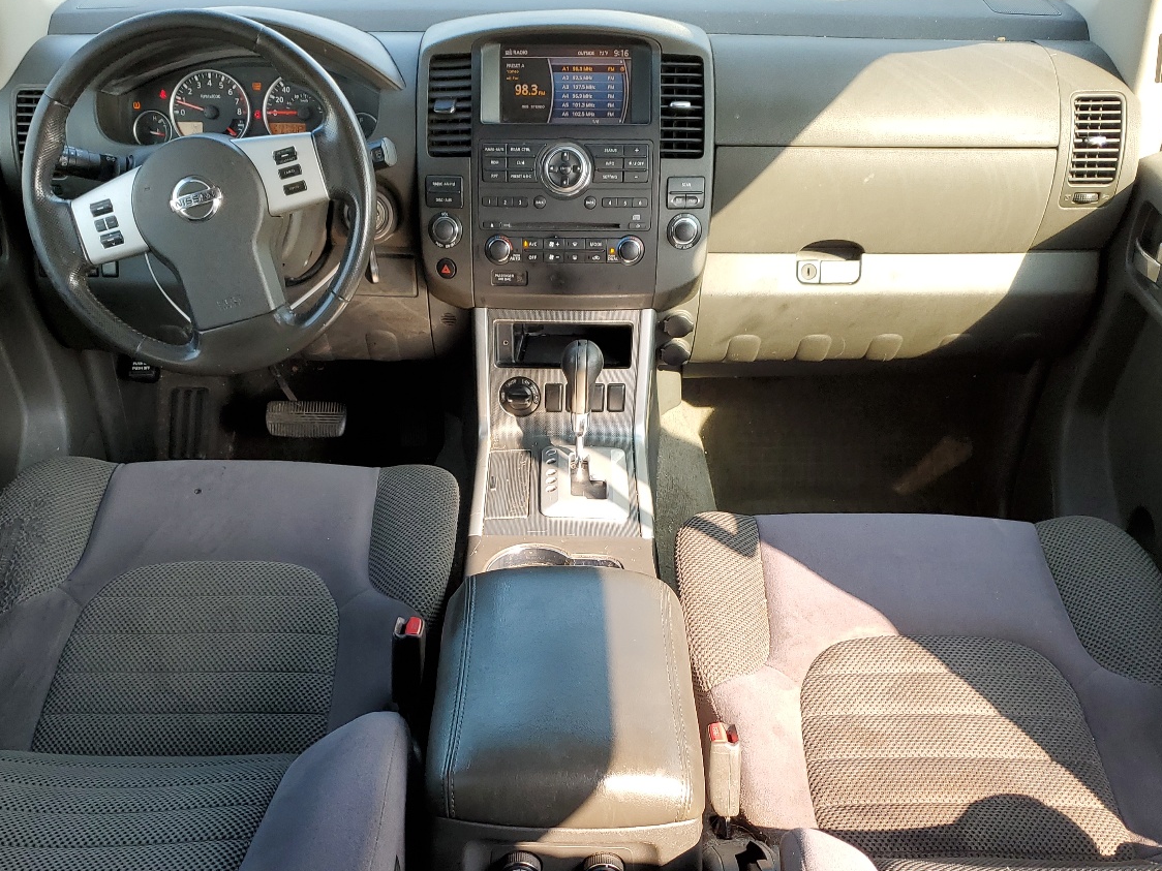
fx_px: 1242
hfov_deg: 50.1
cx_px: 546
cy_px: 605
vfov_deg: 38.1
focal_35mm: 37
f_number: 1.5
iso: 50
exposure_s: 1/238
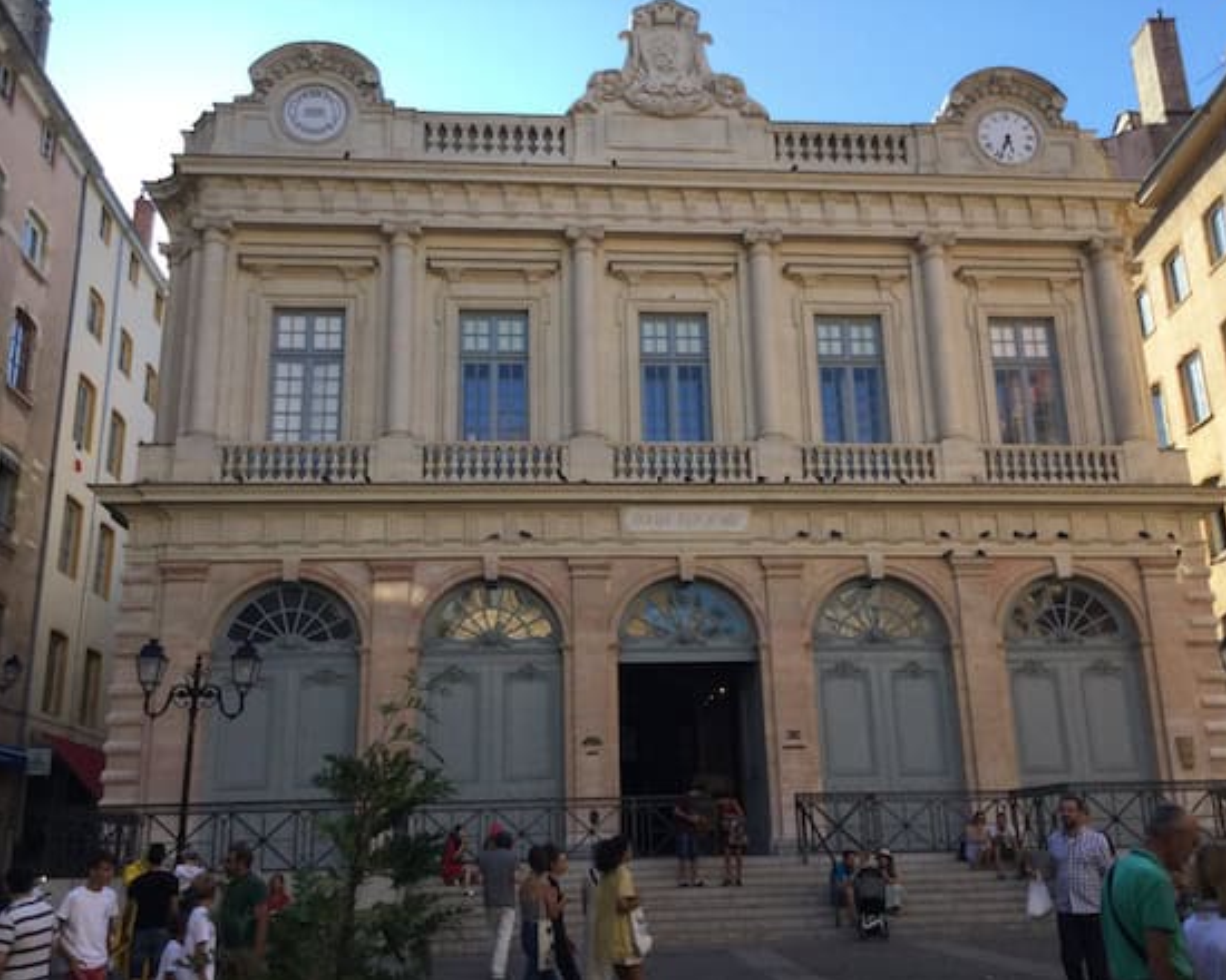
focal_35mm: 33
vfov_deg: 44.5
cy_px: 497
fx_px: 1197
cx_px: 631
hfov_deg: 54.2
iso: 25
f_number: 2.4
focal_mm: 3.3
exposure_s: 1/479
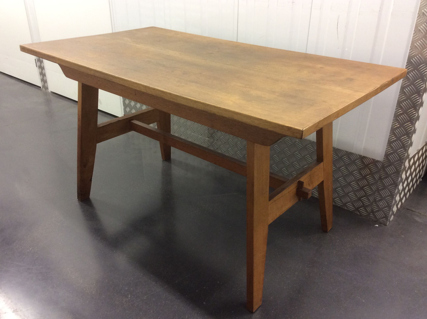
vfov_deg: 44.1
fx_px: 394
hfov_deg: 56.9
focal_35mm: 32
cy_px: 160
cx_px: 214
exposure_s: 1/25
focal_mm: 3.3
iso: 80
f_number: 2.4
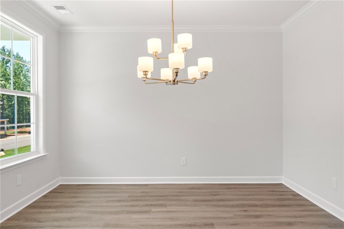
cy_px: 114
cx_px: 172
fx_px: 229
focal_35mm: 24
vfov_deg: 53.1
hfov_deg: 73.8
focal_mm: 24
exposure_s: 1/3
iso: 100
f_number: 6.3
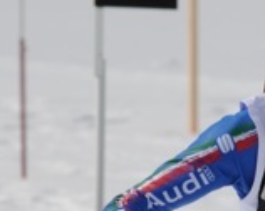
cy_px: 230
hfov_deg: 1.0
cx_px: 273
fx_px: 15620
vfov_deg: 0.8
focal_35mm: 1994
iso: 200
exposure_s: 1/500
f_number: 14
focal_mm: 400
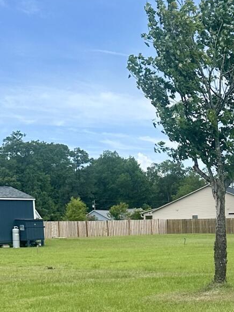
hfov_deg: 16.2
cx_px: 352
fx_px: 748
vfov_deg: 22.8
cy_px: 291
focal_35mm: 83
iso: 80
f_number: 1.78
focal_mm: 6.86
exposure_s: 1/4184
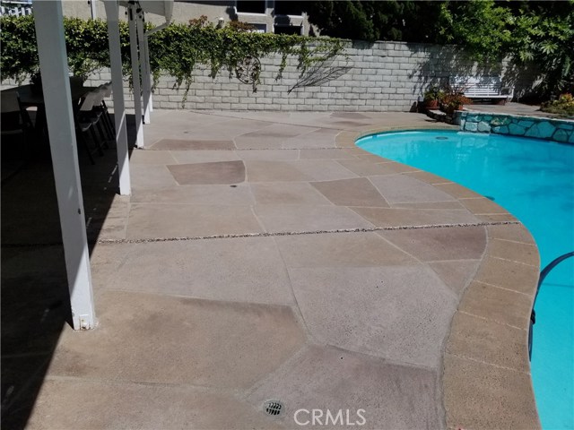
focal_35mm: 26
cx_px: 287
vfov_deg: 53.1
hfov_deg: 67.3
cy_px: 215
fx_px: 431
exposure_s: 1/6512
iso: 50
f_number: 1.7
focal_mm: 4.25
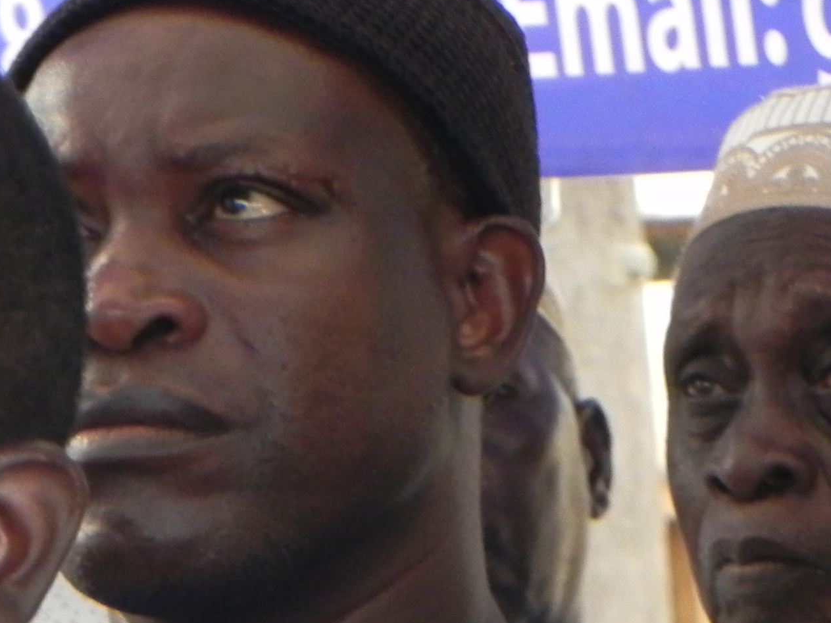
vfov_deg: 3.2
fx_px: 11234
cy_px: 712
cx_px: -301
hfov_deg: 4.2
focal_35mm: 468
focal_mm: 28.8
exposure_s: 1/30
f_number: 4.5
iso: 317
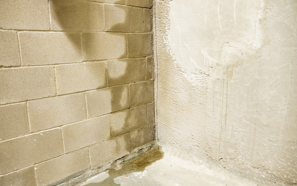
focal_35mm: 28
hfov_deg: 66.5
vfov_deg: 44.5
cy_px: 100
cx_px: 147
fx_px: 227
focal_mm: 18
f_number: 3.5
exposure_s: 2.5
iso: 100
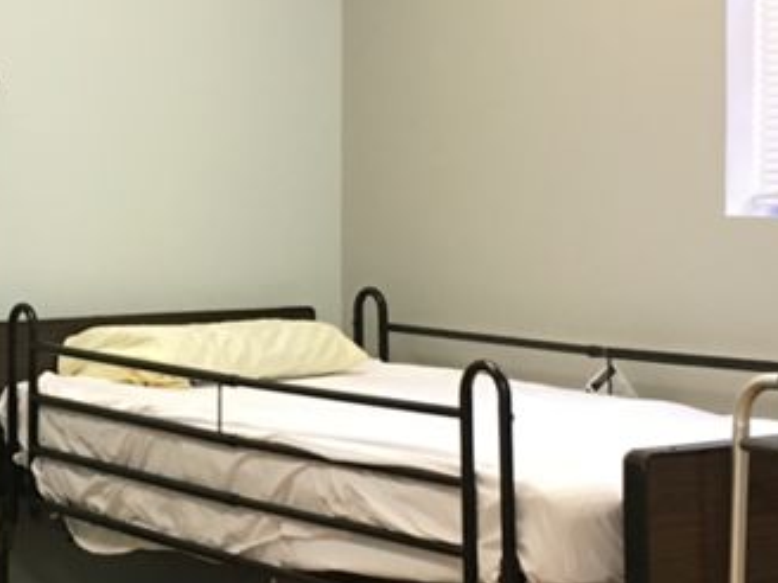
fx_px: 2382
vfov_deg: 13.9
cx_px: 31
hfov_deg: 18.2
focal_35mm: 106
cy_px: 175
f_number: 2.2
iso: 160
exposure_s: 1/33
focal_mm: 4.15
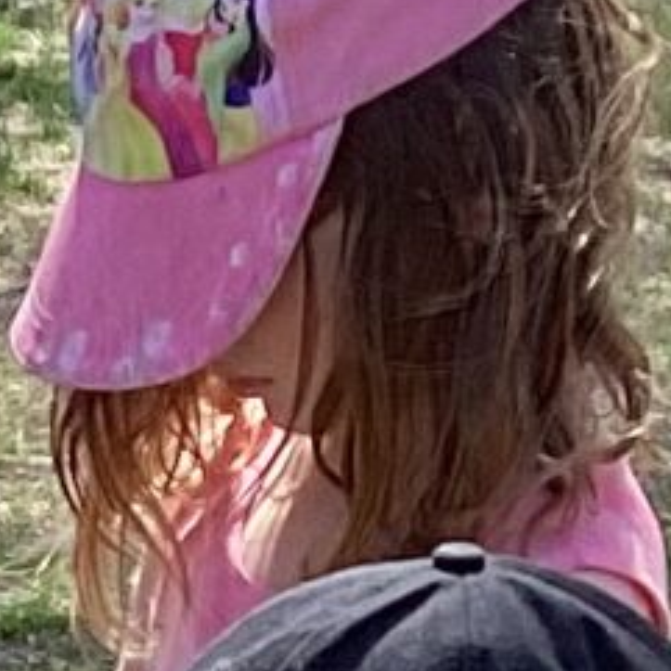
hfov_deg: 5.9
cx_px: -618
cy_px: 2614
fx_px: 6382
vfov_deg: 5.3
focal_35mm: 291
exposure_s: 1/310
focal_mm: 3.3
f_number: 2.4
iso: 25
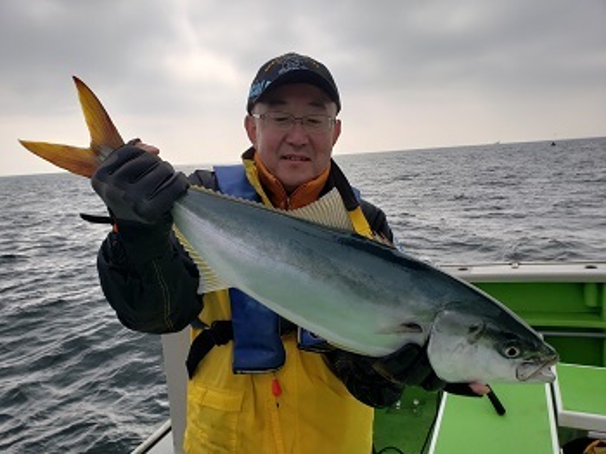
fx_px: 455
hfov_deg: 67.3
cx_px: 303
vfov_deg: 53.0
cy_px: 227
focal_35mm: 26
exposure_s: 1/701
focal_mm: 4.3
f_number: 2.4
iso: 50
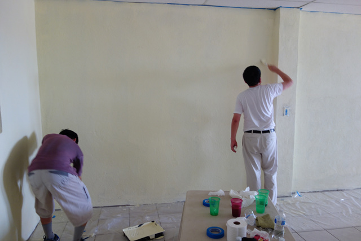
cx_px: 180
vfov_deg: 46.4
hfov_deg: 65.5
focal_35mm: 28
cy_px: 120
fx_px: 281
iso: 125
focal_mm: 10.4
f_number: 1.8
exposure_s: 1/30
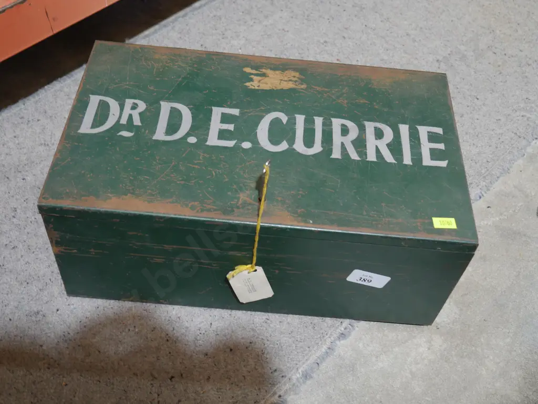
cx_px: 269
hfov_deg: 46.8
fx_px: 622
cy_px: 202
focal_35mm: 40
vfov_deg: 36.0
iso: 640
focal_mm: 20
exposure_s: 1/60
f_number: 4.5
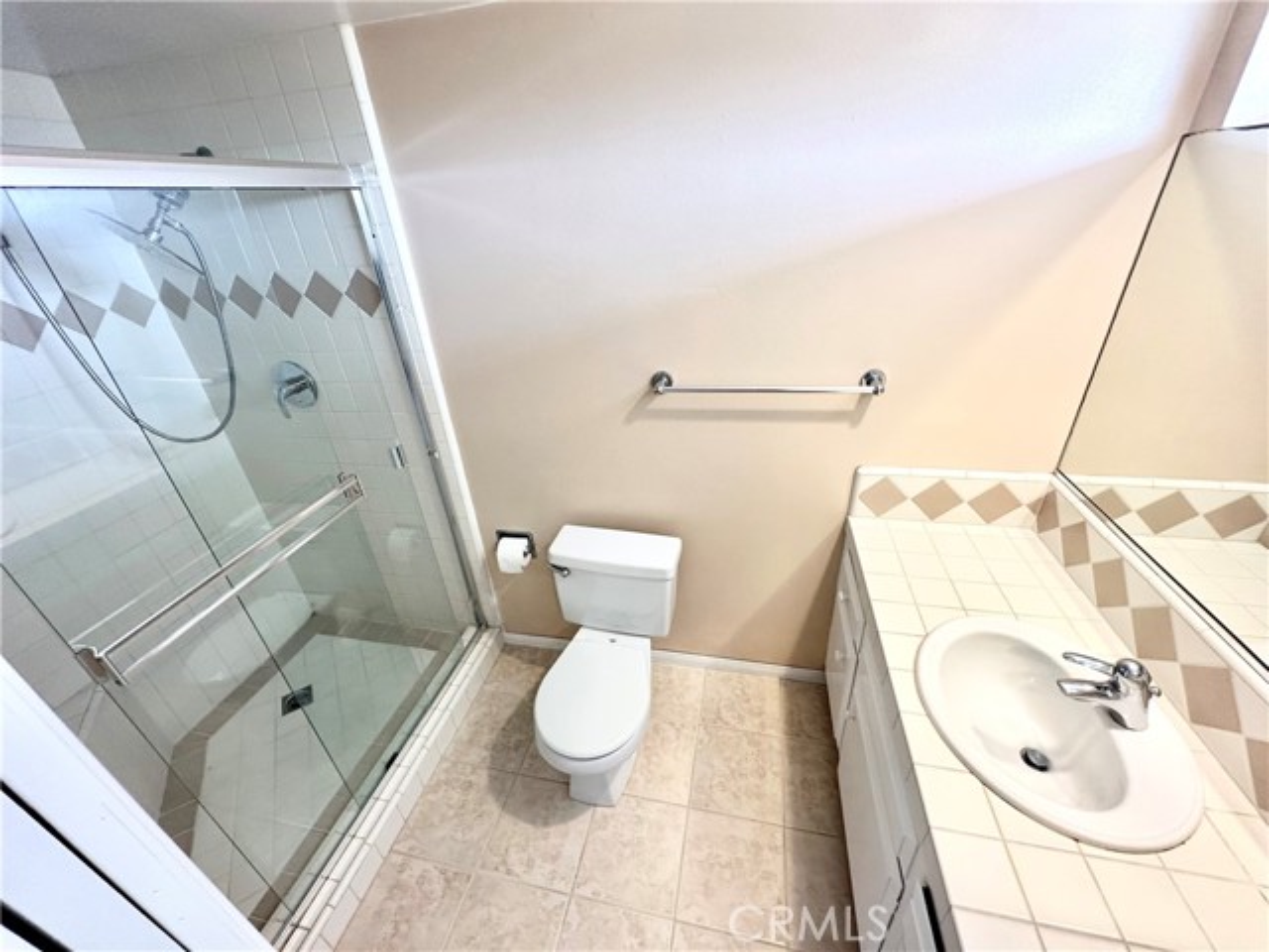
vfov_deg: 85.7
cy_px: 476
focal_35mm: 14
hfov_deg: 102.1
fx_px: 513
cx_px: 634
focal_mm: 2.22
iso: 125
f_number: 2.2
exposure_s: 1/99
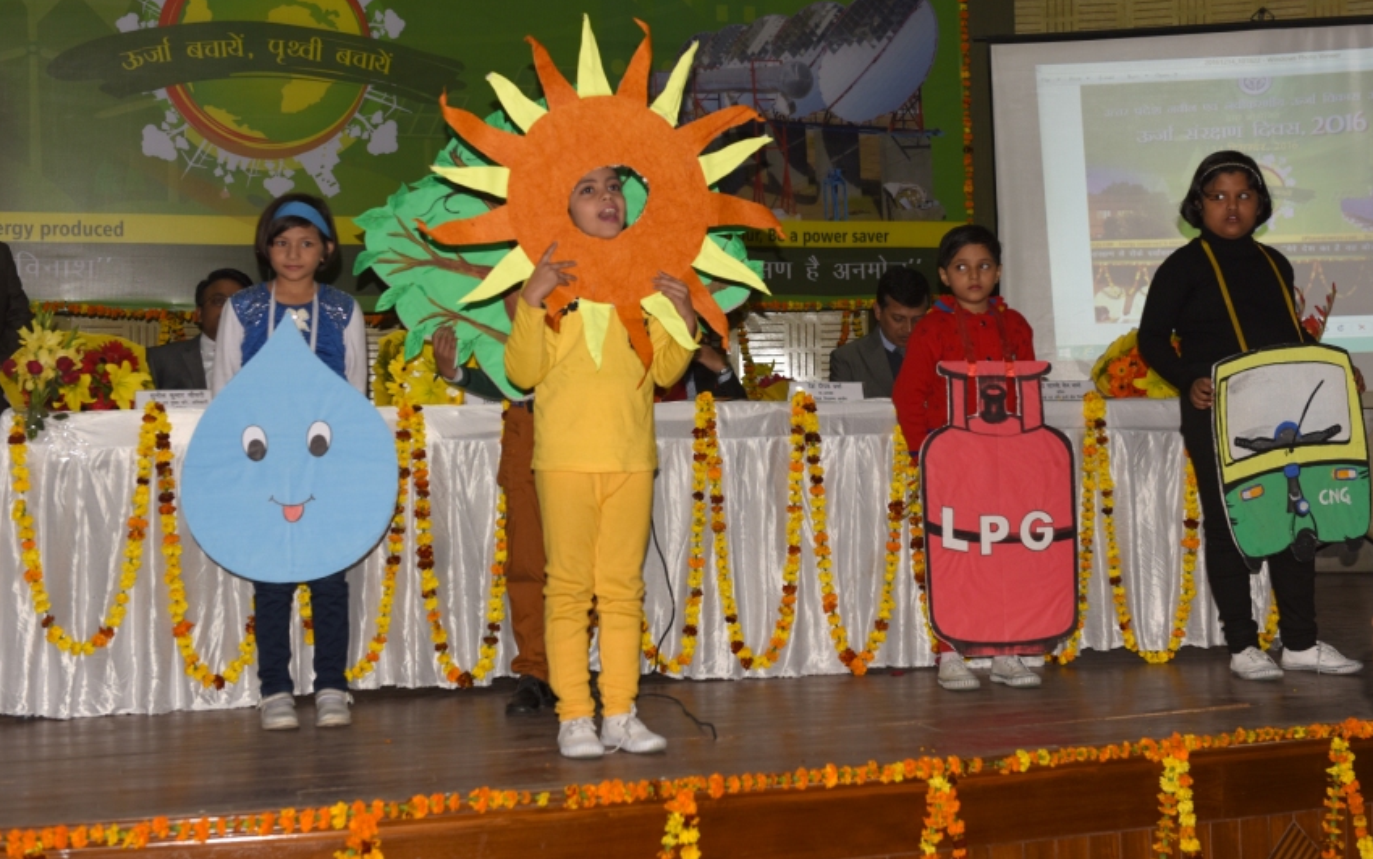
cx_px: 718
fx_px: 2208
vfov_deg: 22.0
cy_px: 337
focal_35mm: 59
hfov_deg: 34.5
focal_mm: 48
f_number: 5
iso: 250
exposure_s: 1/100
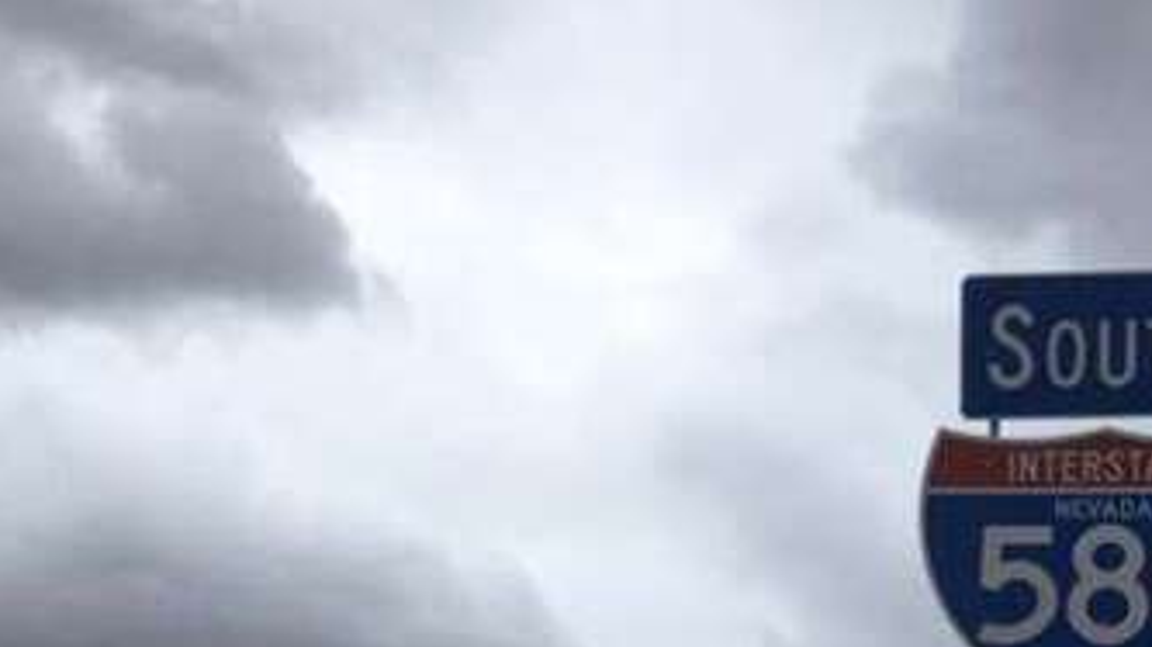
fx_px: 2321
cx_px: 432
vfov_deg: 14.7
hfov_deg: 27.8
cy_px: 979
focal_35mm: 76
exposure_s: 1/120
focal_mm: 4.15
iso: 40
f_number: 2.2
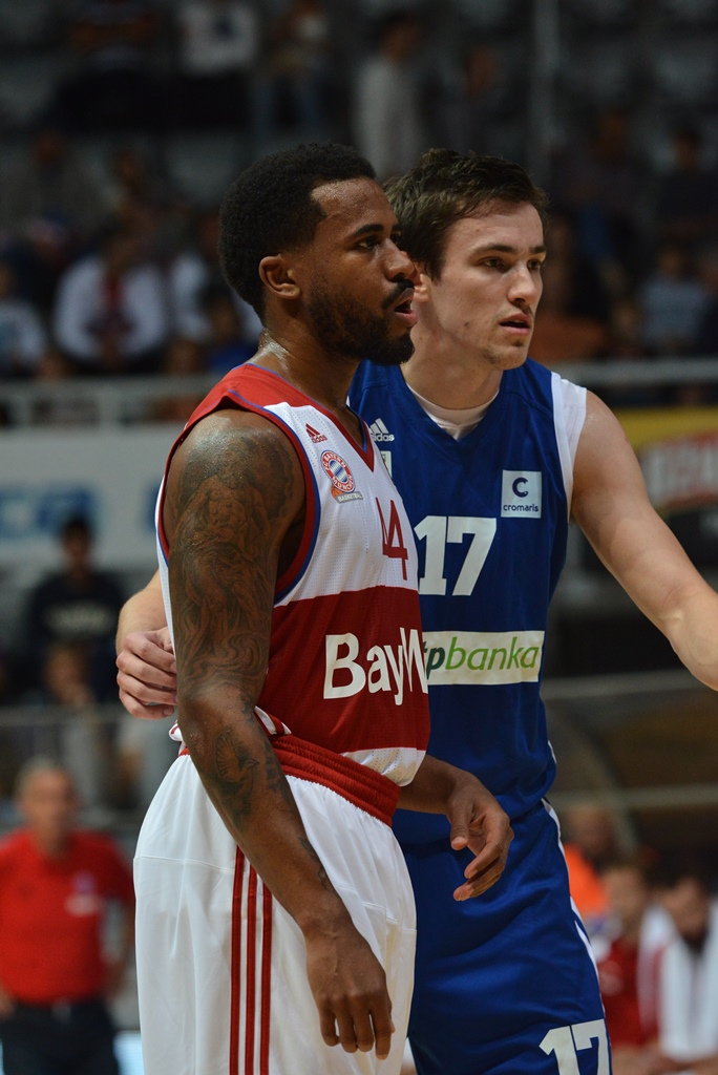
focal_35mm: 300
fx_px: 8962
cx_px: 359
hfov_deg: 4.6
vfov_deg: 6.9
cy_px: 538
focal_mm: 300
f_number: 8
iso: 2500
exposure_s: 1/400
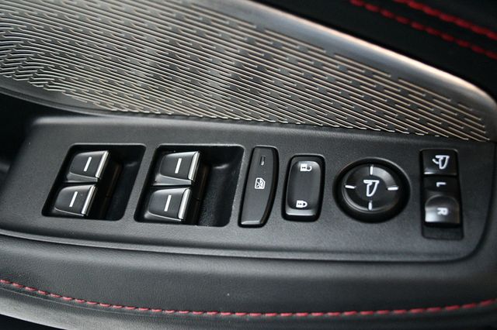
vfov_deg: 36.8
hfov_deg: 53.2
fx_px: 497
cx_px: 248
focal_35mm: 36
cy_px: 165
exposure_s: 1/60
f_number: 4
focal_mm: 24
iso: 4000
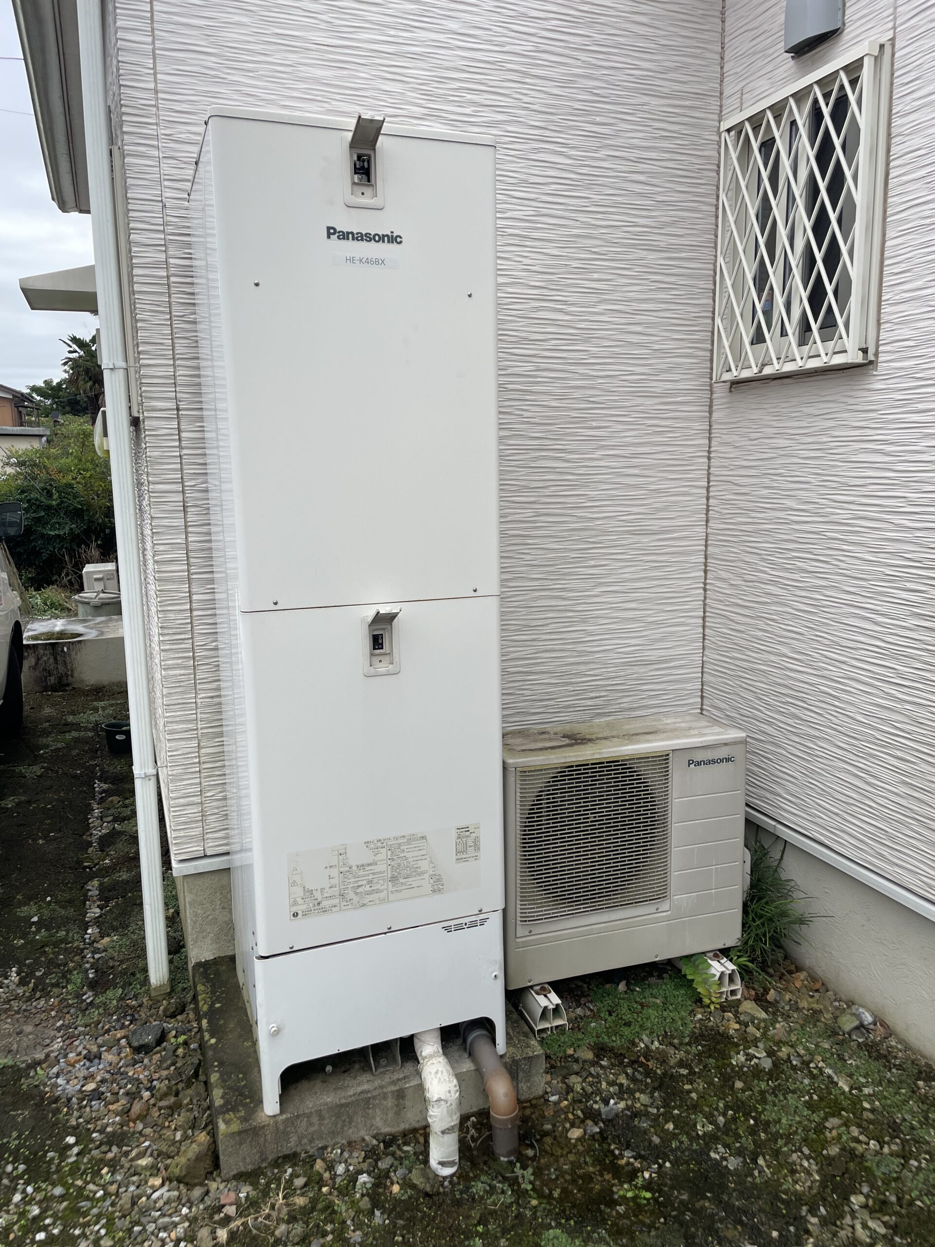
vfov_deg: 67.3
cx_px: 468
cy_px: 624
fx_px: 936
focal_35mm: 26
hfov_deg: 53.1
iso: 32
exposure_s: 1/584
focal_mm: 4.2
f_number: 1.6
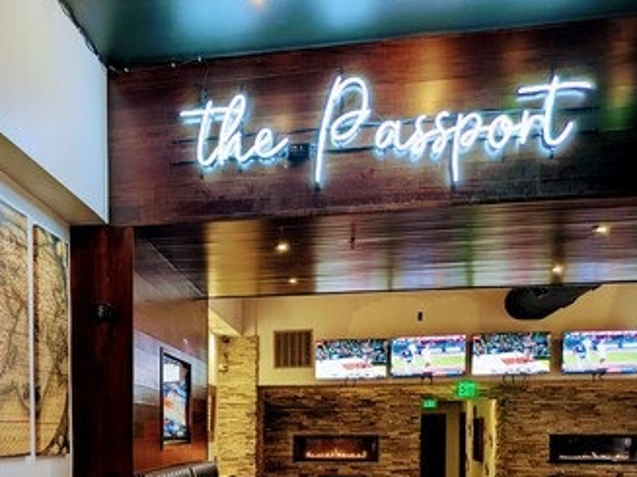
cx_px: 125
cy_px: 426
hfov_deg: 41.1
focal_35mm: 44
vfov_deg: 31.4
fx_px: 809
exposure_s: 1/24
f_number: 1.7
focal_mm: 4.53
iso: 178
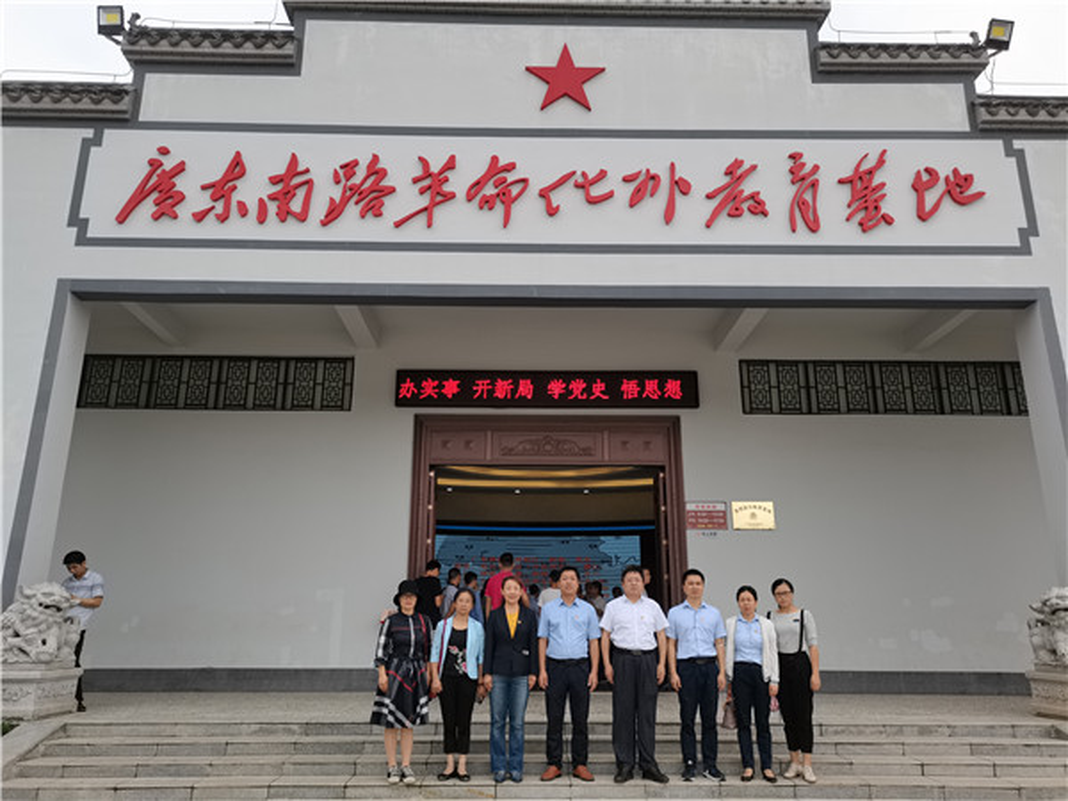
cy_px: 400
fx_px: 802
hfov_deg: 67.3
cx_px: 534
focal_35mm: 26
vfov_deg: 53.1
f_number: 1.8
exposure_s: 1/706
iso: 50
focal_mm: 5.58
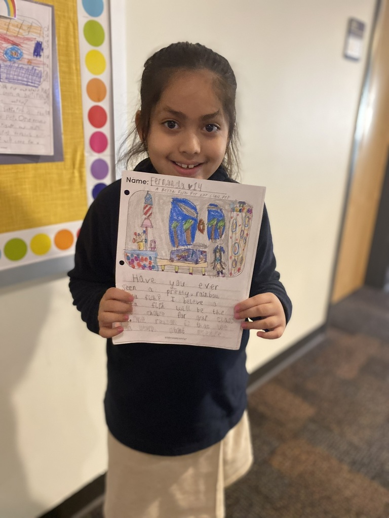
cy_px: 259
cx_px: 194
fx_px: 390
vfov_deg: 67.3
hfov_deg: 53.1
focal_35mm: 26
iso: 640
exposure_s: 1/30
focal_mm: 4.25
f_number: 1.8
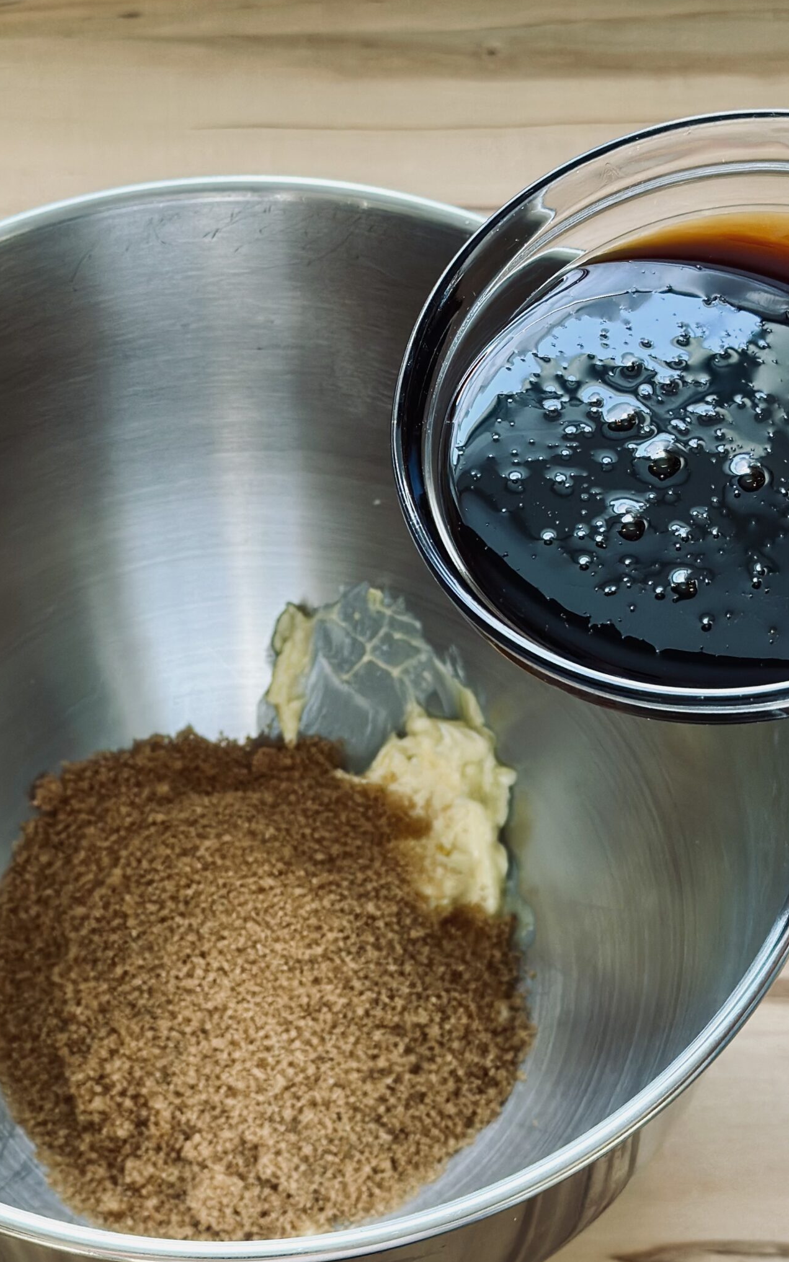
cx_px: 232
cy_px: 745
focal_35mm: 64
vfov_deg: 31.9
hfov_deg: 20.2
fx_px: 2202
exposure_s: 1/60
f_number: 1.78
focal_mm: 6.86
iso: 200
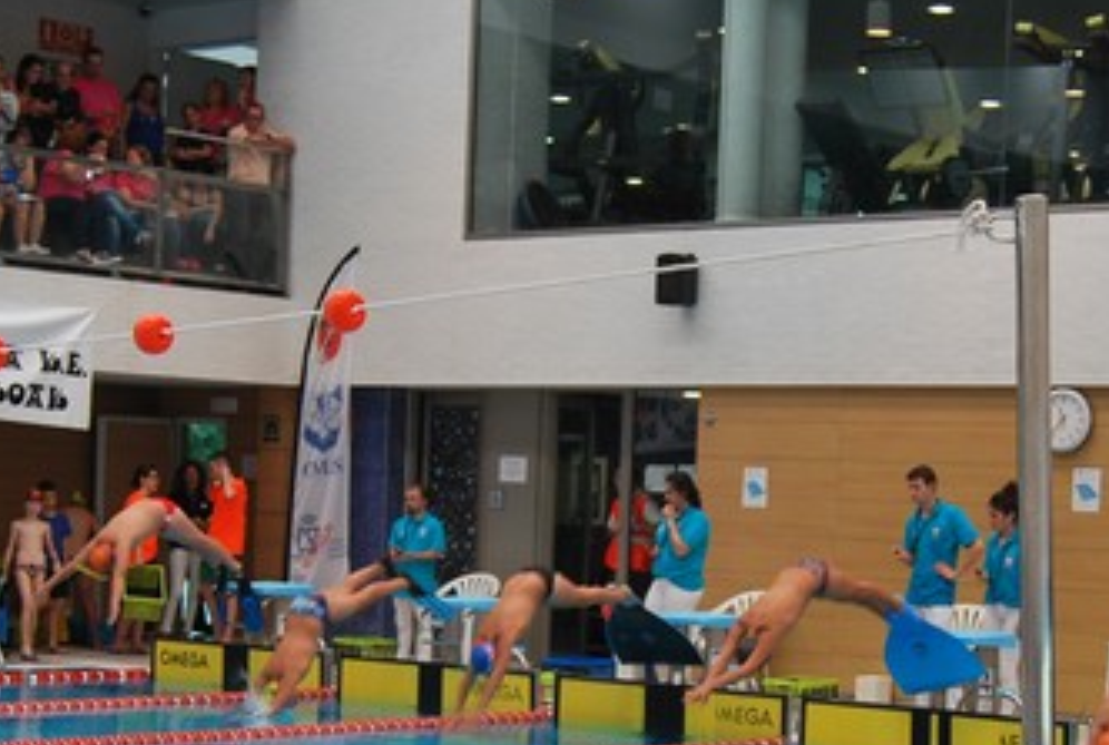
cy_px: 640
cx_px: 611
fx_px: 2569
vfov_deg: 16.3
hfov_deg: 24.3
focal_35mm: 83
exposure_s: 1/80
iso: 200
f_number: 4.5
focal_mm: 23
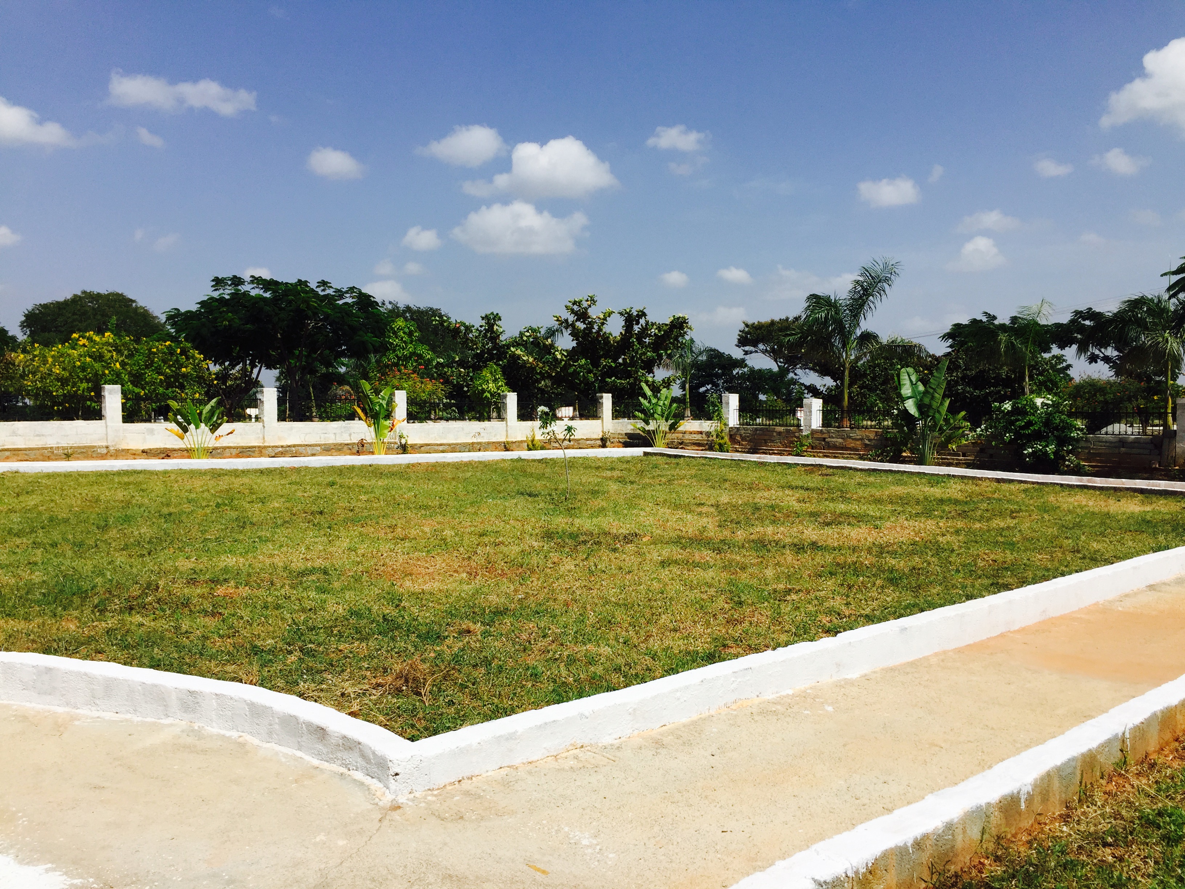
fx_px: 993
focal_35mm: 29
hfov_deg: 61.7
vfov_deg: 48.2
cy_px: 444
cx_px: 592
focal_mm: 4.15
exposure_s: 1/4950
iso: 32
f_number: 2.2
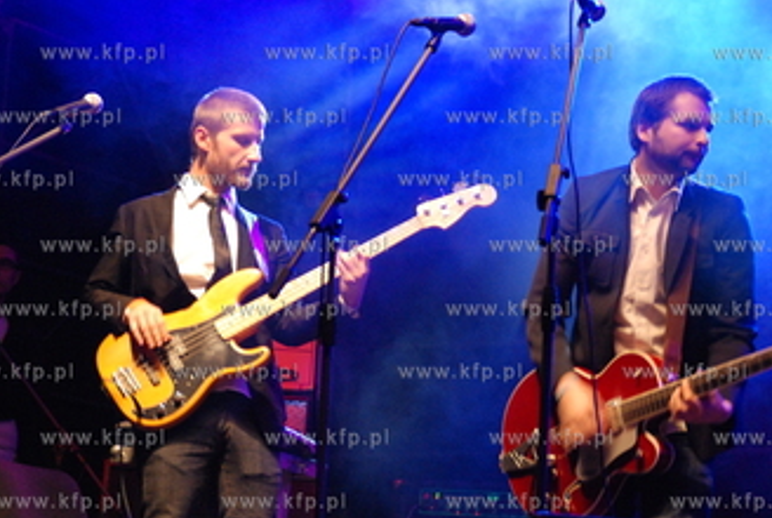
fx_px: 2750
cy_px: 278
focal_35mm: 128
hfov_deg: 16.0
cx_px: 410
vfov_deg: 10.8
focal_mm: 70
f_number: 5.3
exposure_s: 1/40
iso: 1250
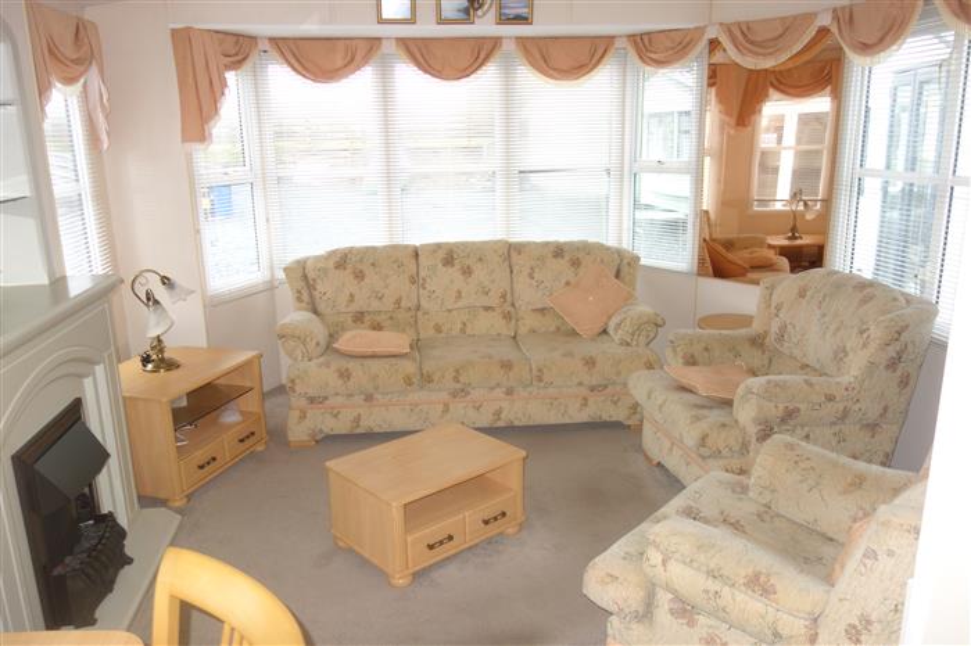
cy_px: 323
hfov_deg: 65.5
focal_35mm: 28
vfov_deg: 46.4
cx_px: 486
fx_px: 755
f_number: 1.8
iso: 160
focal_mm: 10.4
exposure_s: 1/30
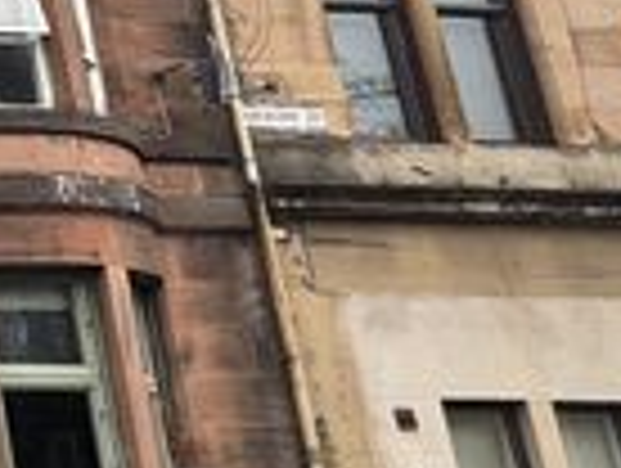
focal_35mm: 81
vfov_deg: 18.0
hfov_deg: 15.1
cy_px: 63
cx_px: -837
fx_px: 1456
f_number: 2.2
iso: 40
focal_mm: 2.22
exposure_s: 1/231
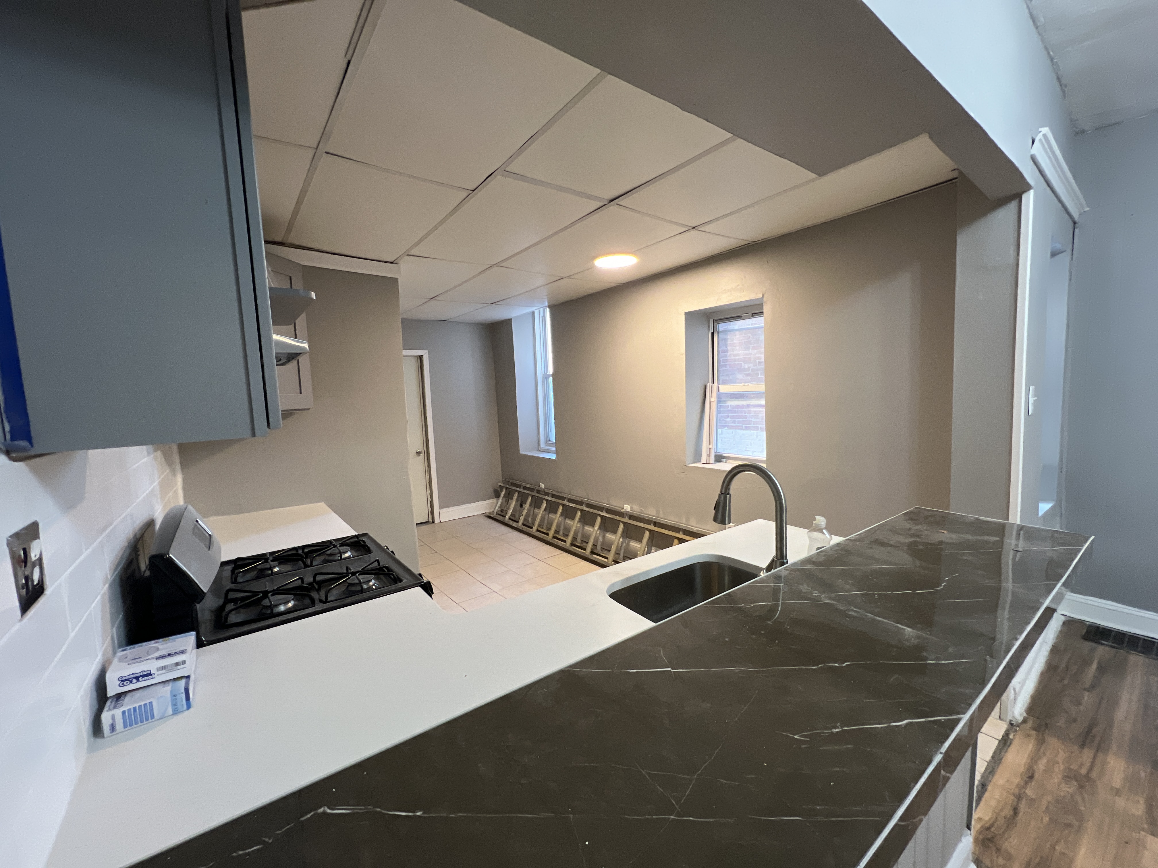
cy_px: 434
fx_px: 435
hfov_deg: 106.2
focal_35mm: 13
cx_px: 579
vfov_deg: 89.9
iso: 250
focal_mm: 1.57
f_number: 1.8
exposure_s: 1/60
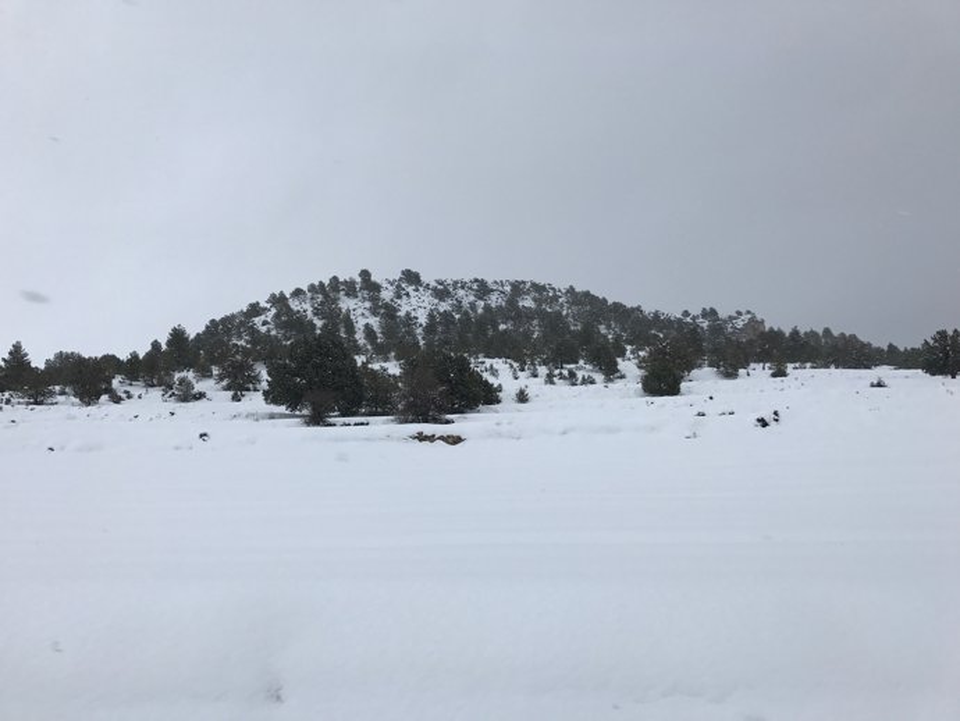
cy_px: 360
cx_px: 480
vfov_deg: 49.8
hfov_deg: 63.4
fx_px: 777
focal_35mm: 28
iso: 20
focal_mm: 3.99
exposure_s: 1/1623
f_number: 1.8
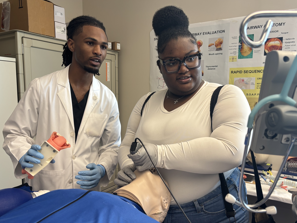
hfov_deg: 61.6
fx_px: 249
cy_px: 120
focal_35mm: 29
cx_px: 144
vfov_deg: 48.2
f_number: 1.6
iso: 100
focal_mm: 5.96
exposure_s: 1/120
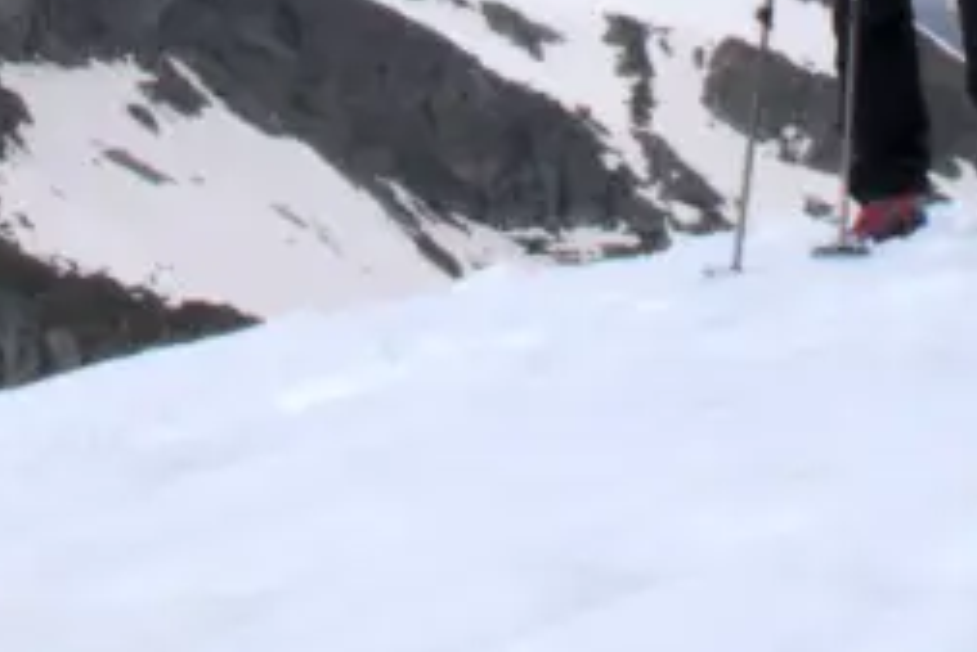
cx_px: 311
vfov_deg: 6.4
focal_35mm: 205
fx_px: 5566
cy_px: -864
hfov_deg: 10.0
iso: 160
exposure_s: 1/60
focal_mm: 18
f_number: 20
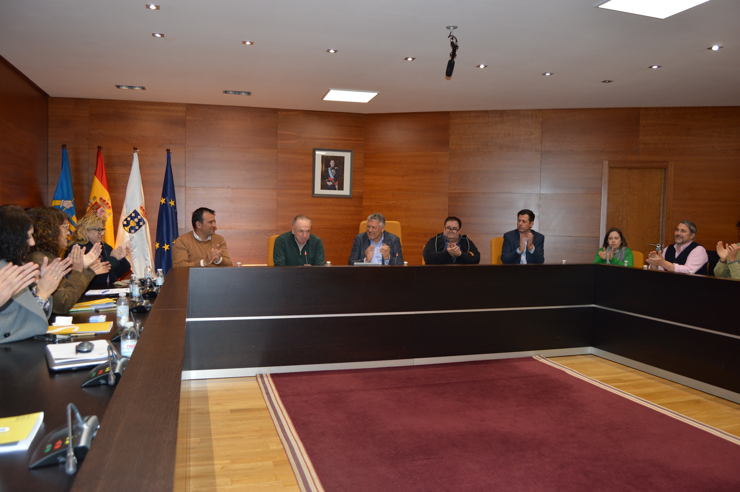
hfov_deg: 67.4
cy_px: 246
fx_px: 555
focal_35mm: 27
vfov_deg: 47.9
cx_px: 370
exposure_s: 1/60
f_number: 3.5
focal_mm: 18
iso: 450
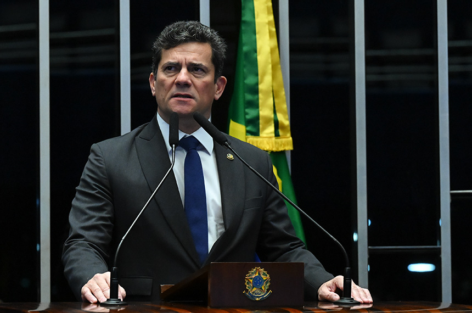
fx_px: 2159
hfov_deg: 12.5
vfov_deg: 8.3
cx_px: 236
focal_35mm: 165
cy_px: 156
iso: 5000
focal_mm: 110
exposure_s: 1/160
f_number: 5
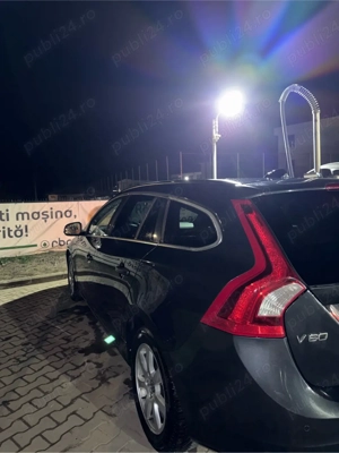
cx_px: 170
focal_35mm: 24
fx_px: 313
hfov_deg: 56.8
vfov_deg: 71.6
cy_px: 226
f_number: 1.78
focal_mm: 6.76
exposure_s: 1/5
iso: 250
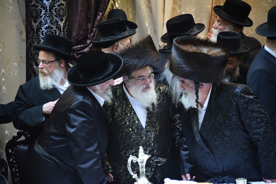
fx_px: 1380
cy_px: 92
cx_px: 138
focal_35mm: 180
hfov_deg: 11.4
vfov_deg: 7.6
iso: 5000
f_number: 5.6
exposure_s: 1/100
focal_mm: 180
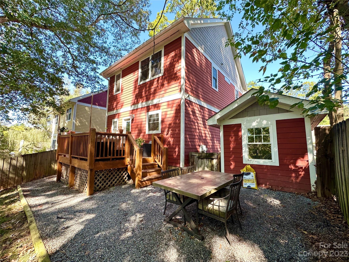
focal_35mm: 14
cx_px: 174
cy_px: 131
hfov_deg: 102.1
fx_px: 141
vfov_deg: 85.7
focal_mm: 2.22
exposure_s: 1/119
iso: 40
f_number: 2.2
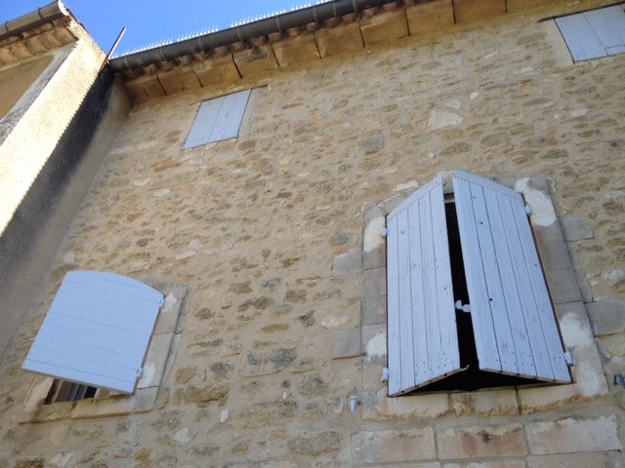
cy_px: 234
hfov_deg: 52.6
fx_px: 632
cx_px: 312
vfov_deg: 40.7
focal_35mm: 35
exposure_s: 1/497
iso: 50
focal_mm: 4.28
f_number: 2.4
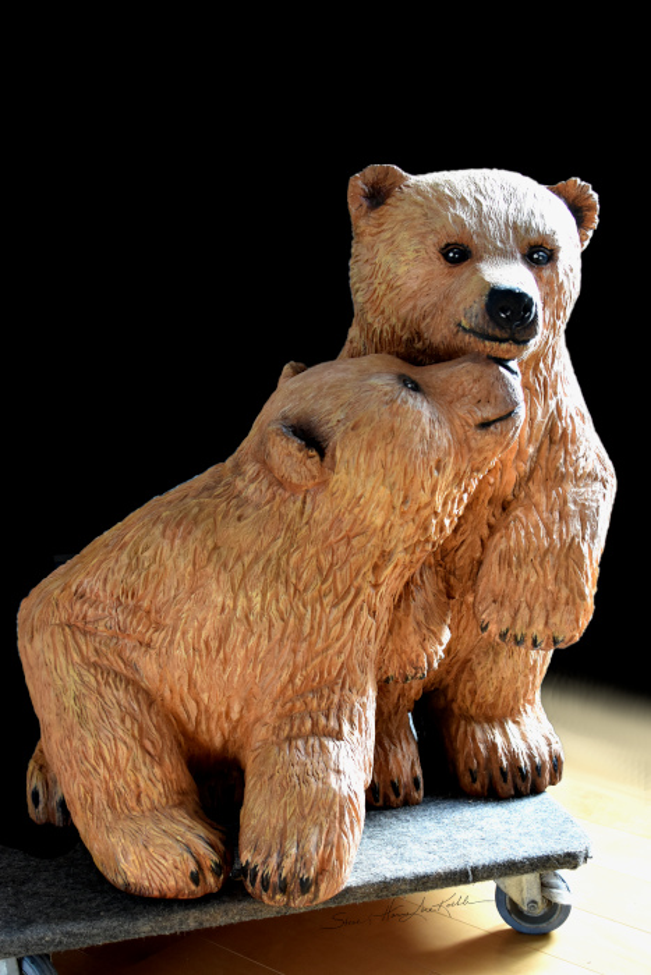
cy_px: 488
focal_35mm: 52
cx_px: 326
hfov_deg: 25.8
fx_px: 1423
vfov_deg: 37.8
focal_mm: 35
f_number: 3.2
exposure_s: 1/60
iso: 800
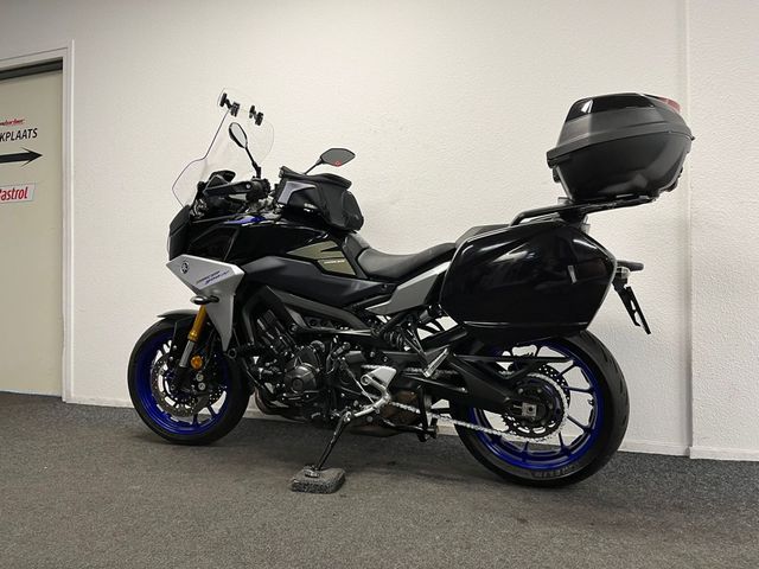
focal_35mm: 26
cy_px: 284
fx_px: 570
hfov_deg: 67.3
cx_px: 380
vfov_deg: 53.1
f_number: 1.6
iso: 64
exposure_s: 1/50
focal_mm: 5.1
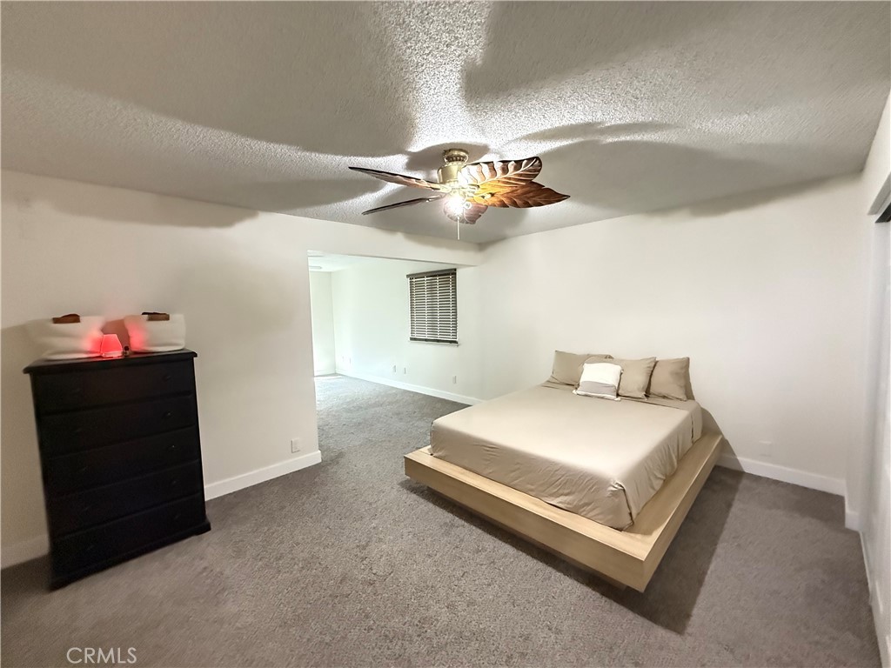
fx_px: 360
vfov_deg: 85.7
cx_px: 446
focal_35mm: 14
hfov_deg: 102.1
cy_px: 334
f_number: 2.2
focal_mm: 2.22
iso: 1250
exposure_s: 1/40
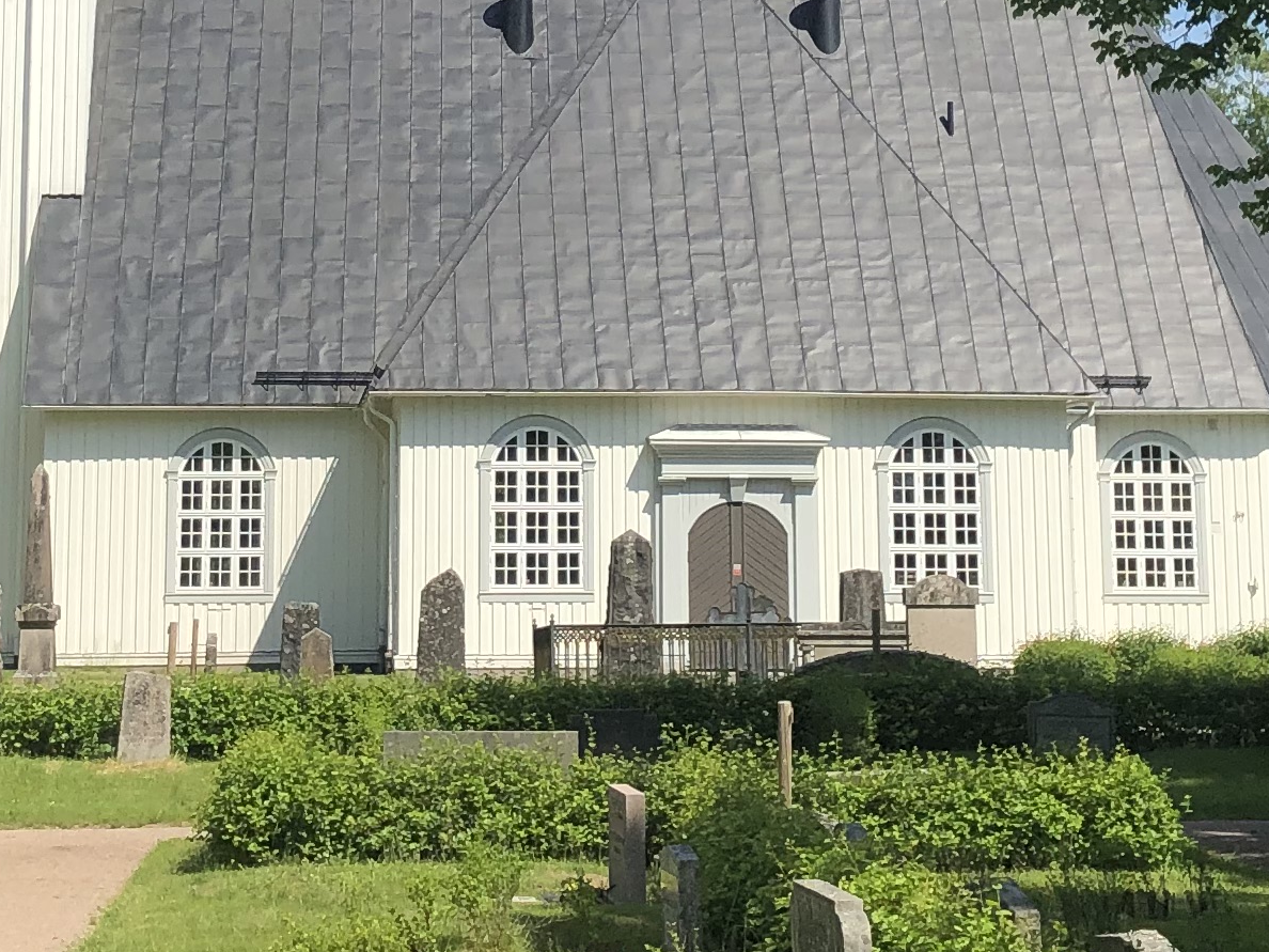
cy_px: -37
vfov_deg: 15.2
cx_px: 554
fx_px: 3483
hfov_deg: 20.6
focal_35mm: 95
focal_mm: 3.99
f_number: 1.8
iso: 20
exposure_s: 1/2183
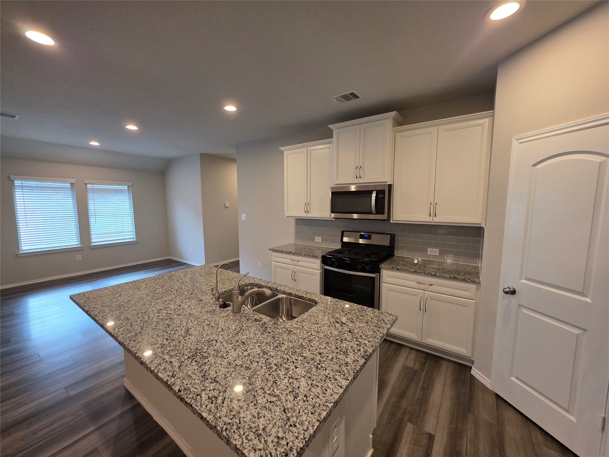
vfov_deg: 89.9
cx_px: 304
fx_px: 229
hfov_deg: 106.2
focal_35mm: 13
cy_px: 228
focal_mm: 2.2
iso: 250
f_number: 1.9
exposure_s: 1/120
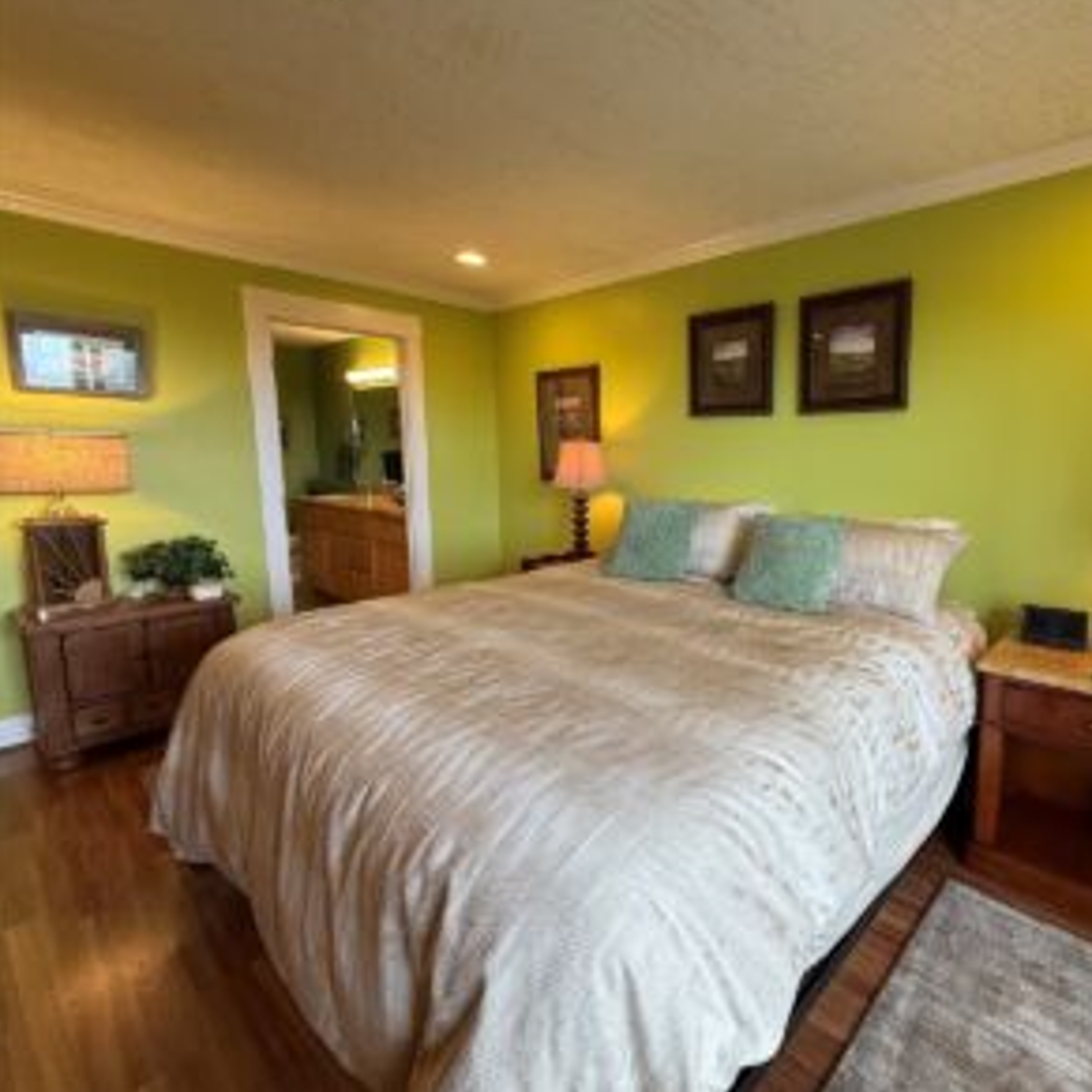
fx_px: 607
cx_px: 739
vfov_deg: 84.0
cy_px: 533
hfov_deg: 80.8
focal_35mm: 17
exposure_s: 1/120
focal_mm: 2.22
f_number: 2.2
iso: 160
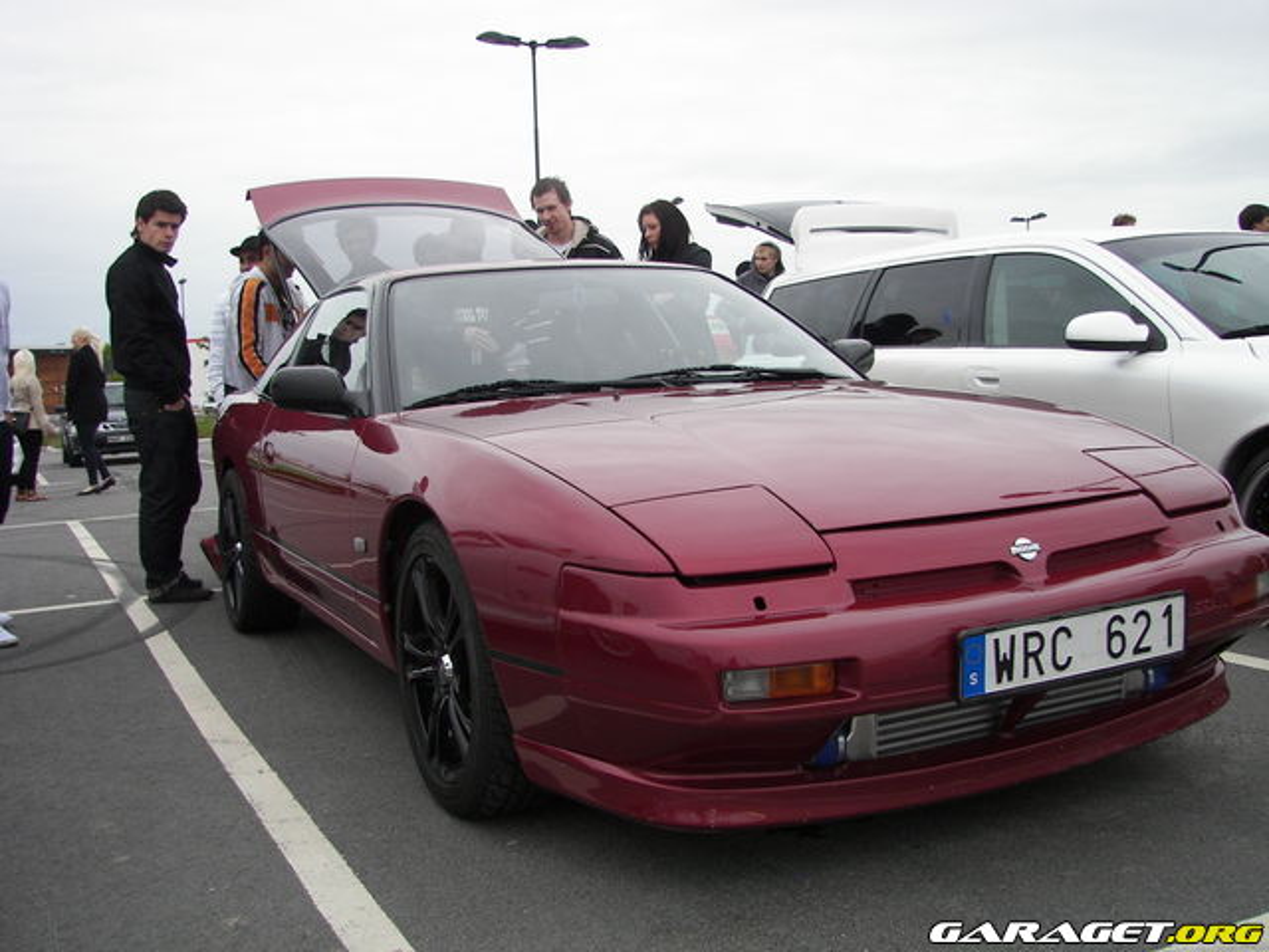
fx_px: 1320
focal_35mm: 36
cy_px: 476
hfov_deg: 51.4
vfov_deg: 39.7
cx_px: 634
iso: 64
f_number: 2.8
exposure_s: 1/100
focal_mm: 6
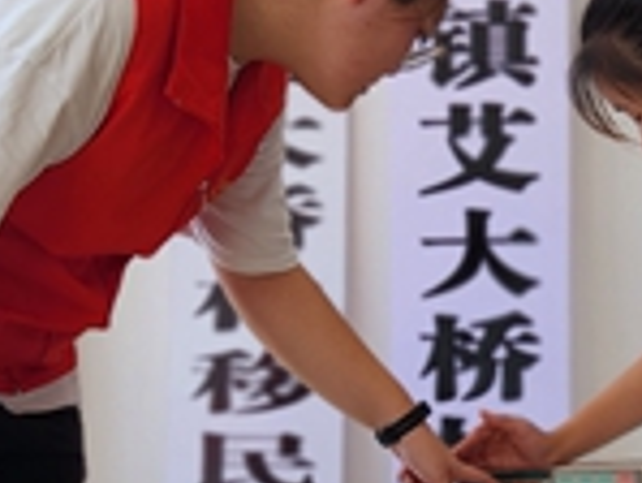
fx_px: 1838
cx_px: 366
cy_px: 496
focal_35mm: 99
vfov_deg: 14.7
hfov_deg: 19.8
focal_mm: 5.4
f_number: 1.8
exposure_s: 1/170
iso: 20
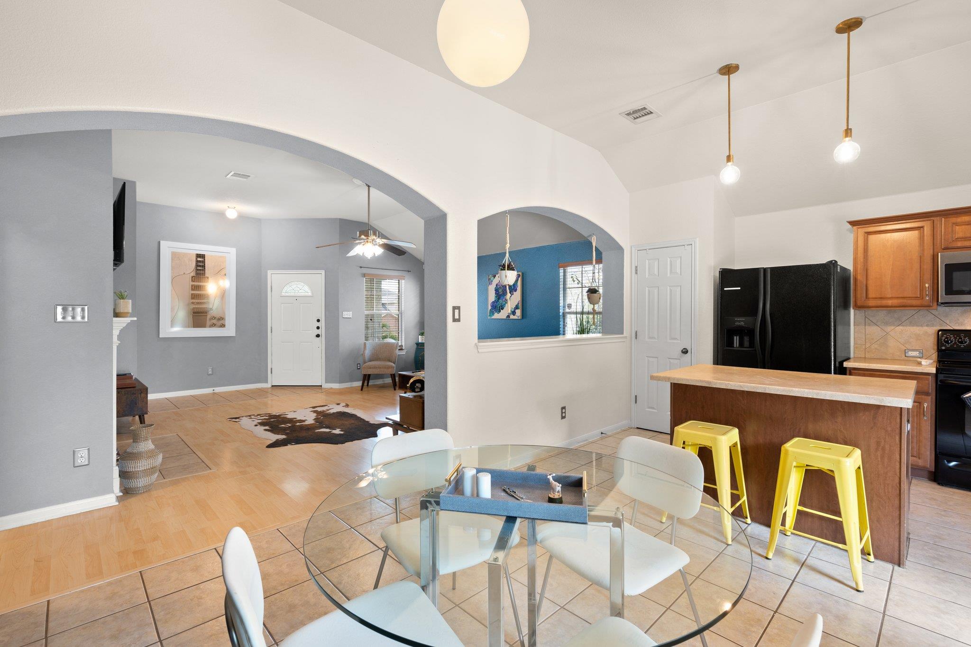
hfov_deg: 96.7
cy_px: 324
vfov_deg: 73.7
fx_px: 431
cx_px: 486
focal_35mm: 16
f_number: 9
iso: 320
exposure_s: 1/1.25
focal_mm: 16
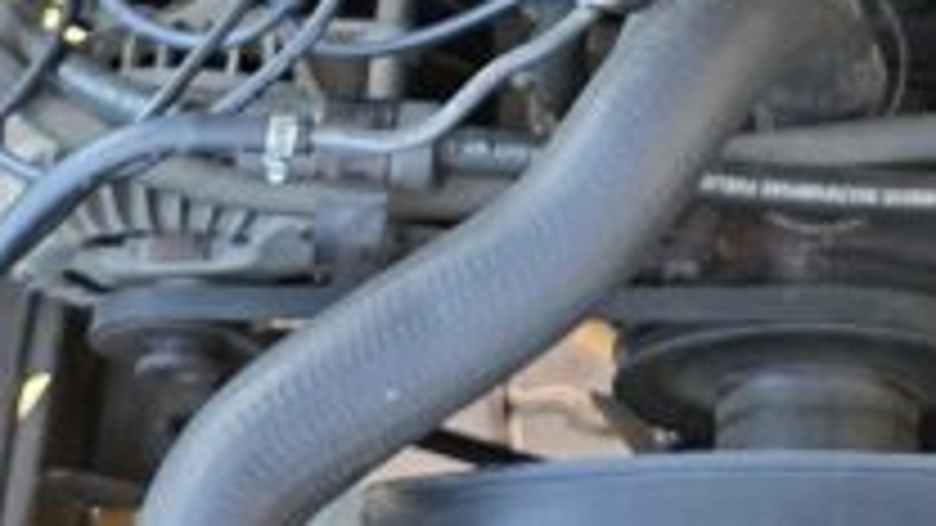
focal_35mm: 96
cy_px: -483
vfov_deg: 11.5
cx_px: 810
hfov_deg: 21.8
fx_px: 2383
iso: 160
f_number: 1.7
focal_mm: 6.3
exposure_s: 1/180
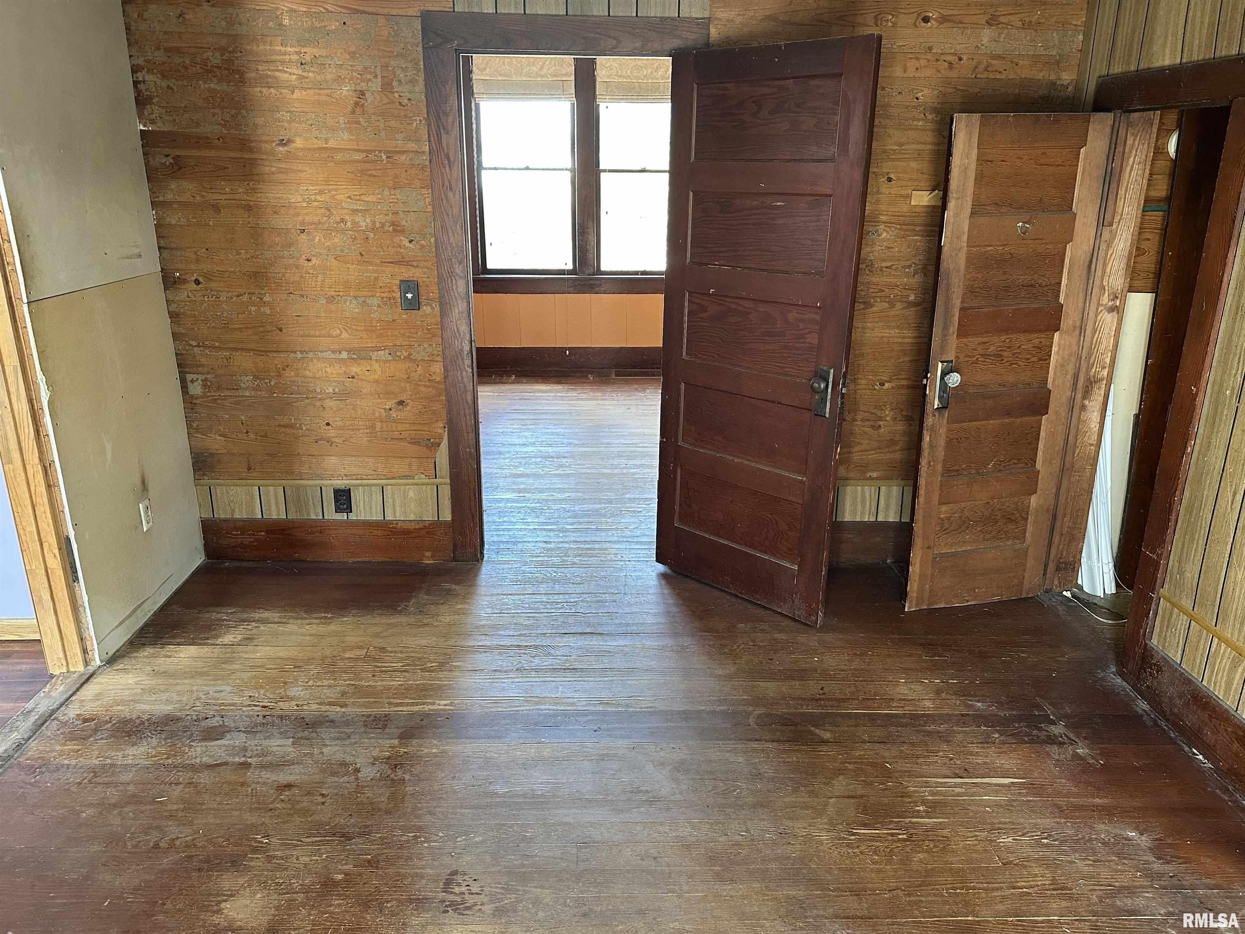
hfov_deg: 71.6
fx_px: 863
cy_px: 467
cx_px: 622
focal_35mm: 24
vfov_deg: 56.8
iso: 320
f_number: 1.78
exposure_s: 1/60
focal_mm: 6.86
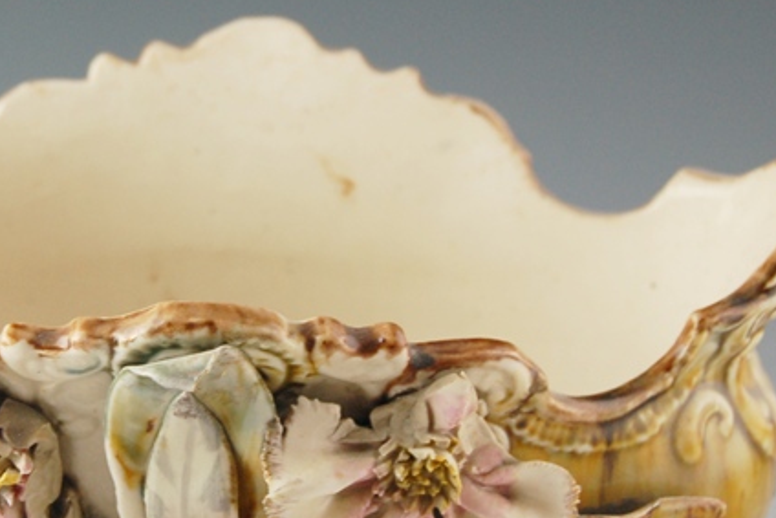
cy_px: 265
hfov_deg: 15.2
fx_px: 2889
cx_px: 163
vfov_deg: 10.2
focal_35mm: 134
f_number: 5.3
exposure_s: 1/80
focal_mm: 42
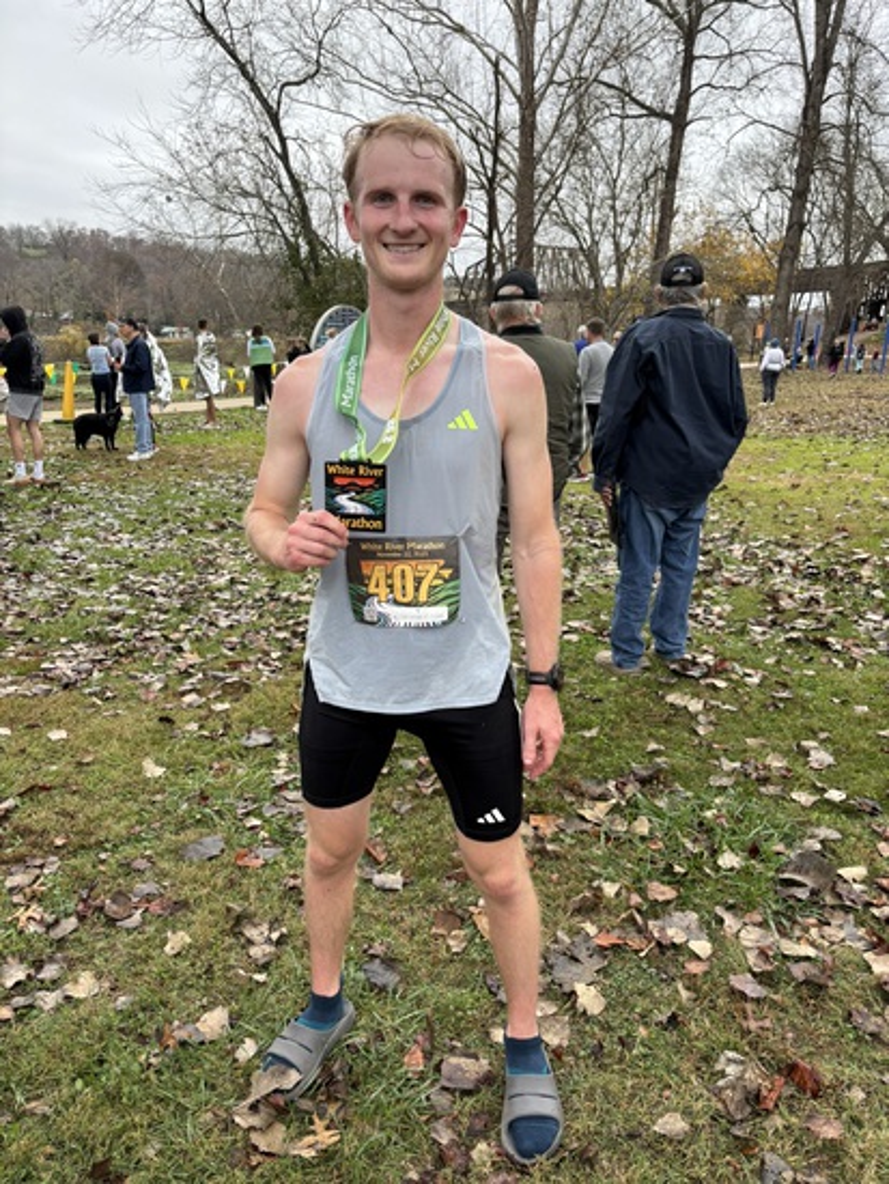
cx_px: 444
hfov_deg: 53.1
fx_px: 890
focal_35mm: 26
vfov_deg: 67.3
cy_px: 592
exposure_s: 1/262
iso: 50
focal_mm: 5.96
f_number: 1.6
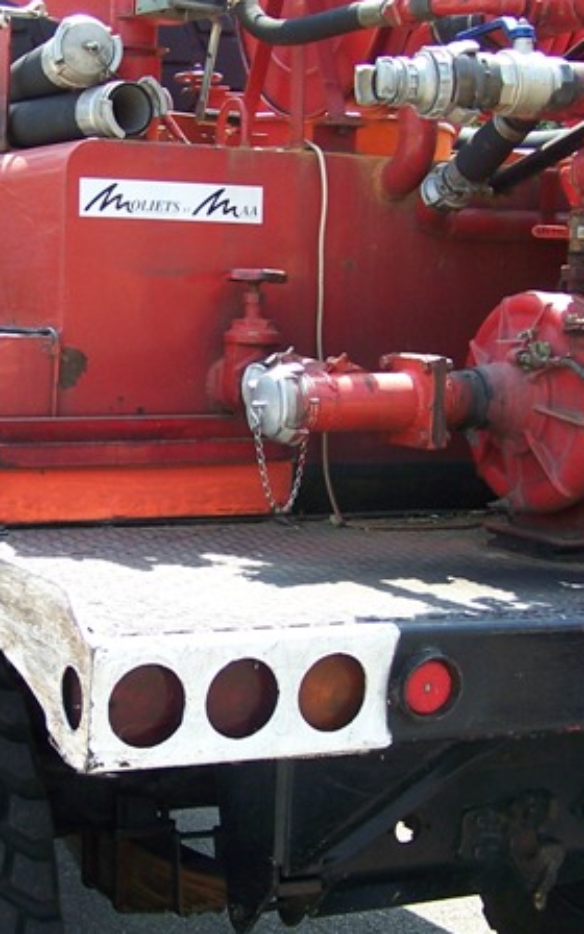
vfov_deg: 28.6
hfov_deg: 18.0
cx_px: 146
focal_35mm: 72
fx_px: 1834
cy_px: 444
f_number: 2.8
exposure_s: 1/250
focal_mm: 6.3
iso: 80
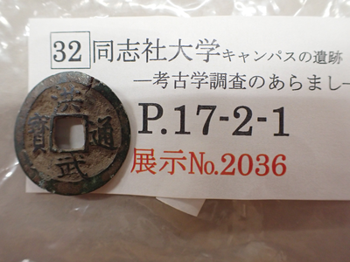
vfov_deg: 46.8
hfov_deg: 60.0
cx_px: 175
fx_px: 303
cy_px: 131
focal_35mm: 30
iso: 640
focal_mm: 5.4
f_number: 2.3
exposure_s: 1/125
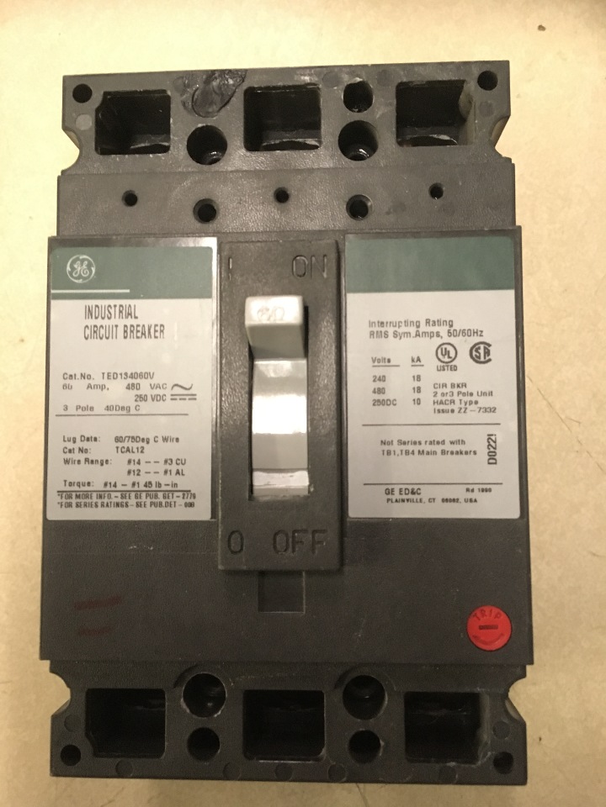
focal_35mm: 29
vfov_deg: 61.7
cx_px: 303
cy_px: 404
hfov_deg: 48.2
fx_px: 677
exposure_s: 1/15
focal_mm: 4.15
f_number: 2.2
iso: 400
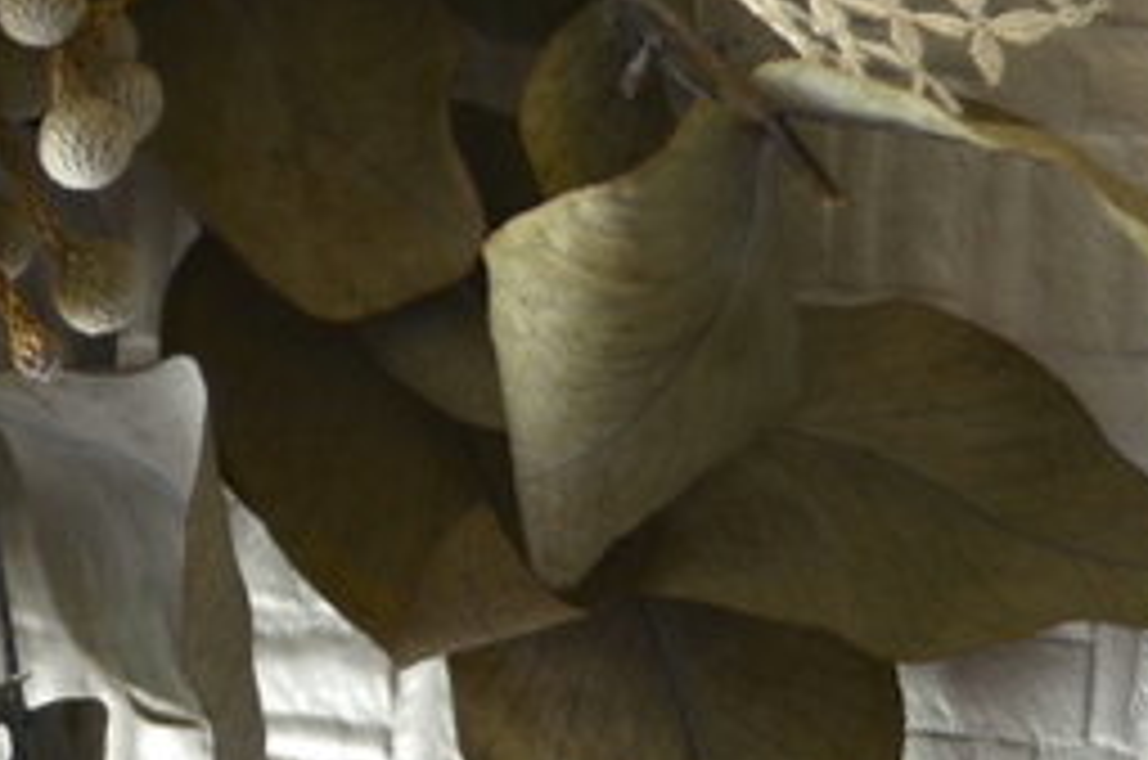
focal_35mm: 216
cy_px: 63
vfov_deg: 6.3
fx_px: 6875
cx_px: -500
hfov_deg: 9.3
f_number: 3.5
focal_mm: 38
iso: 100
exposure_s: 1/25
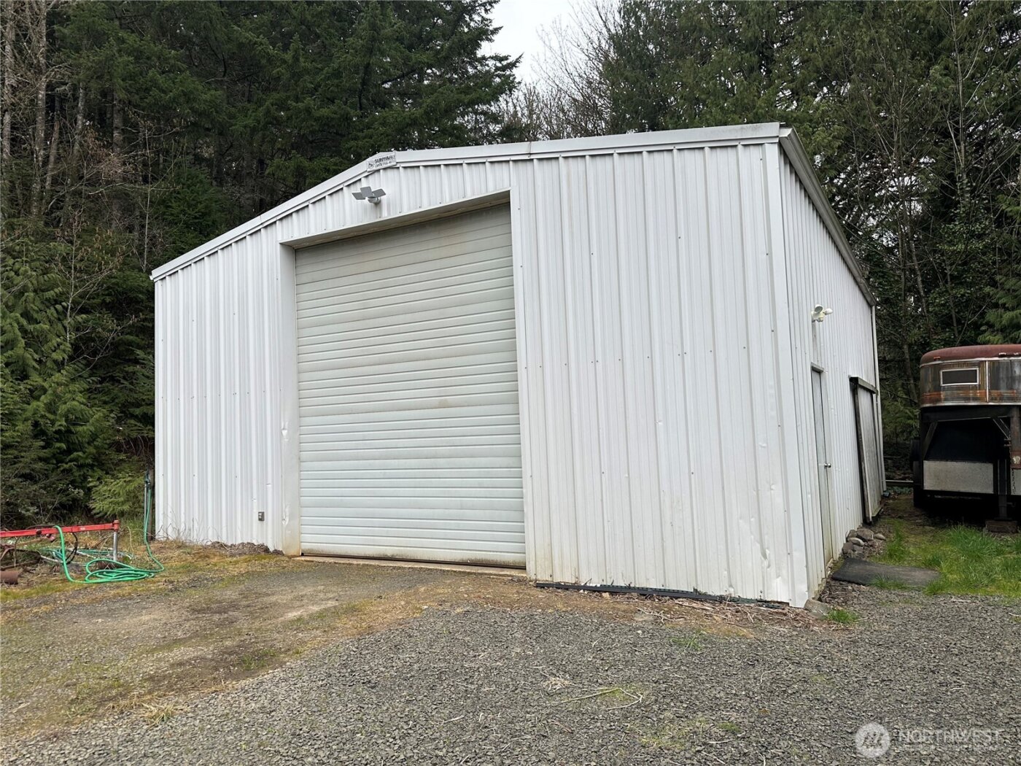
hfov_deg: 71.6
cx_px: 510
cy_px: 383
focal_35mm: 24
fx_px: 708
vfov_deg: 56.8
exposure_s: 1/903
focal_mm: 6.86
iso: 80
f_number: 1.78
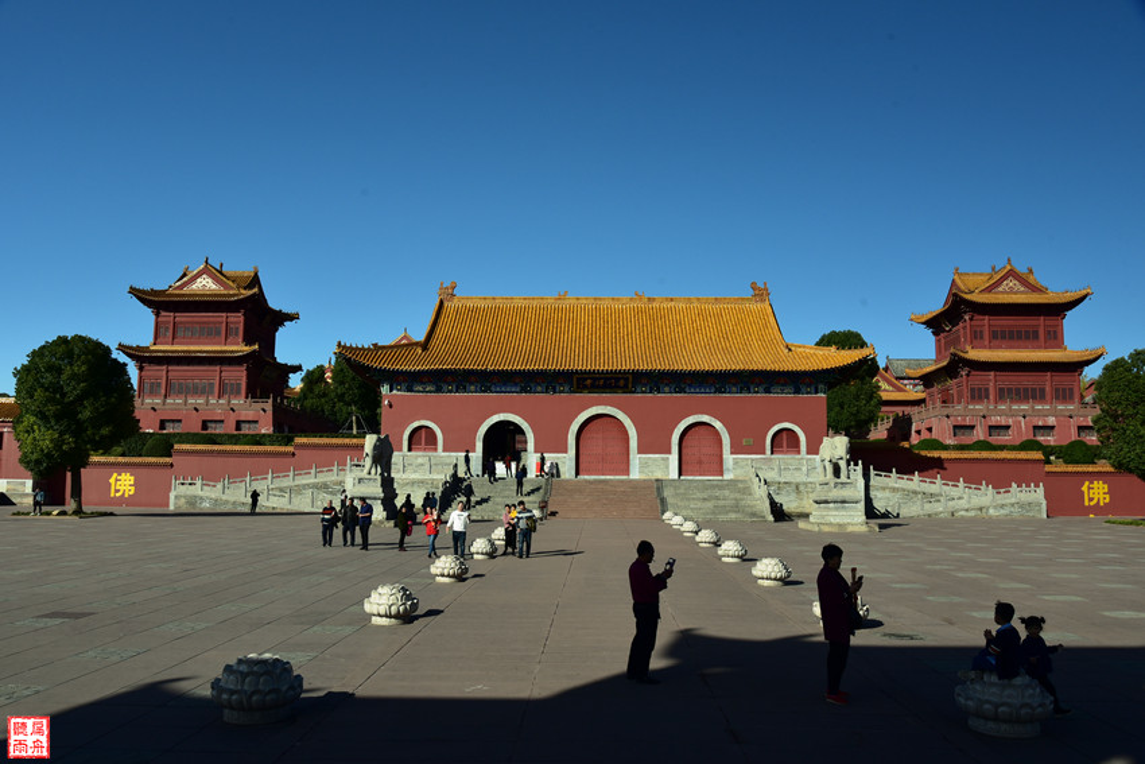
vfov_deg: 43.6
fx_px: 954
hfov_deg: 61.9
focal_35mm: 30
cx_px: 572
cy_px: 382
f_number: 11
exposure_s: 1/500
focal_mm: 30
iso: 400
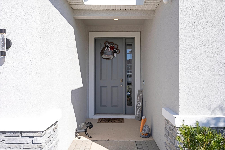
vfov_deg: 44.9
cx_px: 112
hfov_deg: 63.7
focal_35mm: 29
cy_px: 75
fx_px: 181
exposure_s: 1/125
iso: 320
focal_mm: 29
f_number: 8
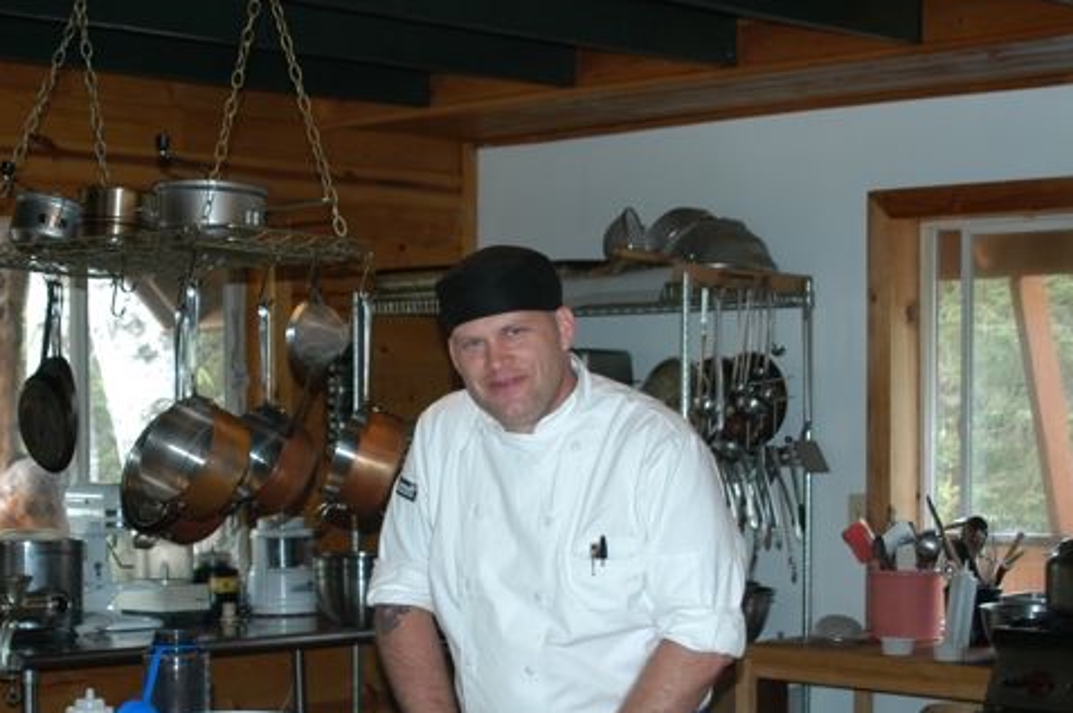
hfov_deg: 24.6
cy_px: 472
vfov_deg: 16.4
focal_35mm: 83
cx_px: 574
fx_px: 2465
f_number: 3.8
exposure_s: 1/60
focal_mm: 35
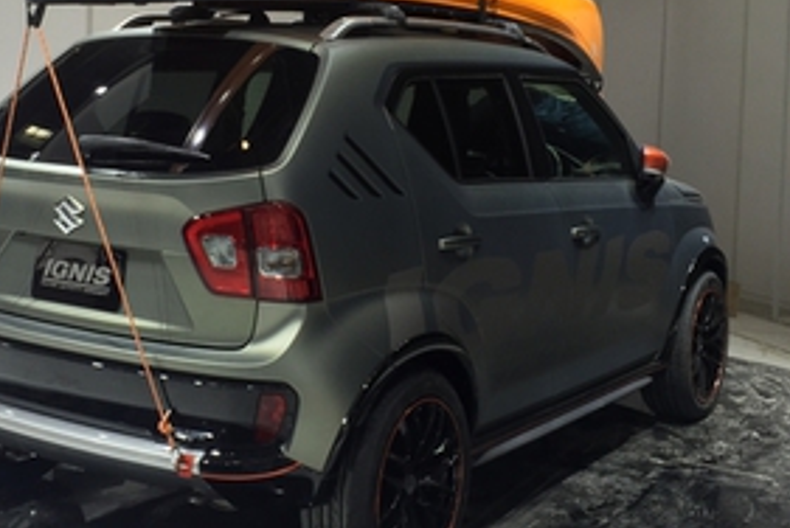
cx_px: 290
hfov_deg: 33.7
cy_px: 176
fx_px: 1296
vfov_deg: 22.9
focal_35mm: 59
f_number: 2.2
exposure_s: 1/179
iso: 32
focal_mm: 4.15
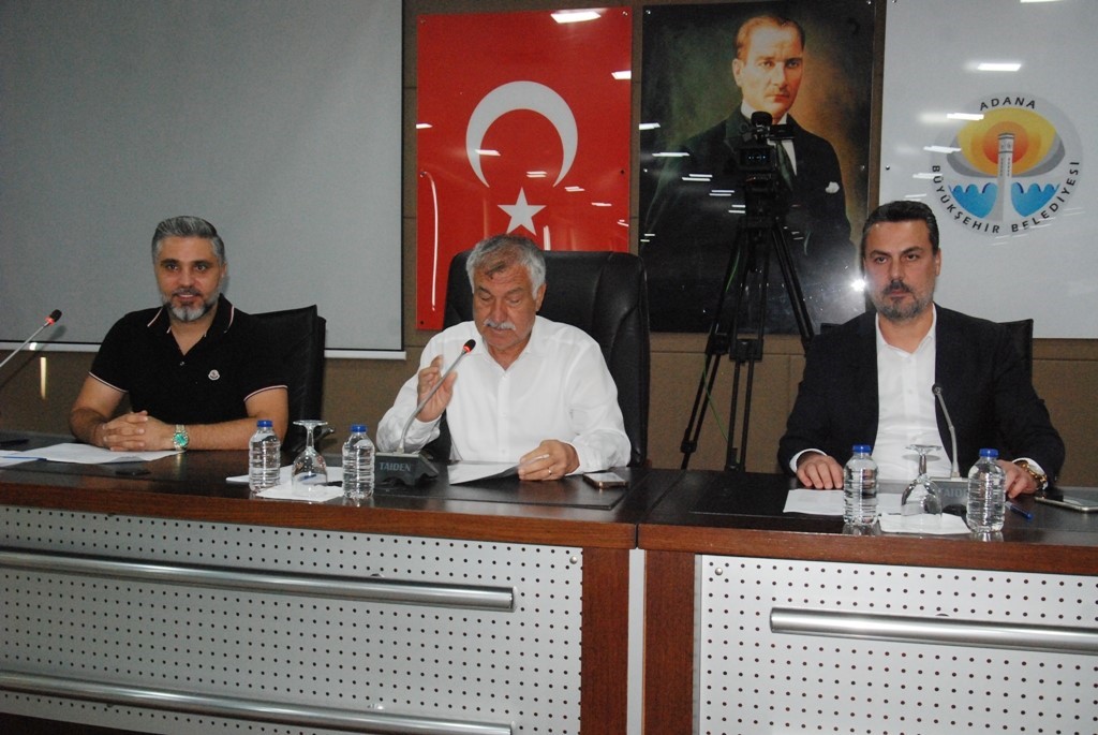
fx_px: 1282
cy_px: 368
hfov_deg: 46.4
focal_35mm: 42
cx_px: 549
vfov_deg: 32.0
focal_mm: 28
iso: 1600
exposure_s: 1/60
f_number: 5.6
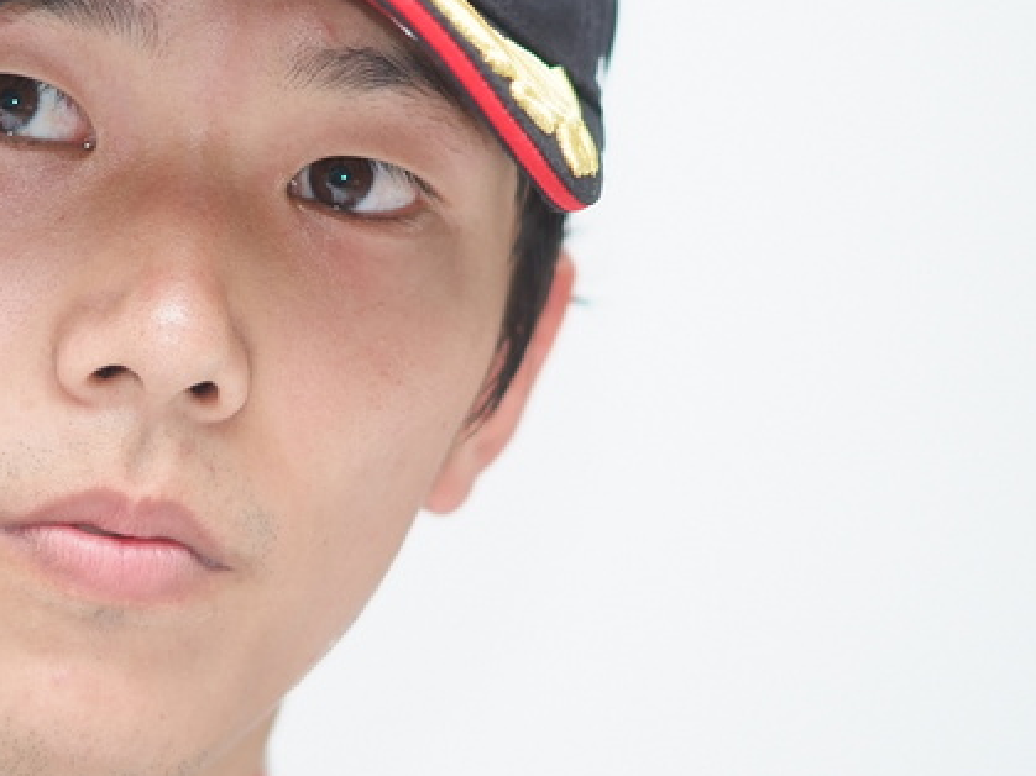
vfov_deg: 3.3
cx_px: 267
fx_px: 13344
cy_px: 294
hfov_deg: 4.4
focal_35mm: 446
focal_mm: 180
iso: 400
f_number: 2.8
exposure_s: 1/250
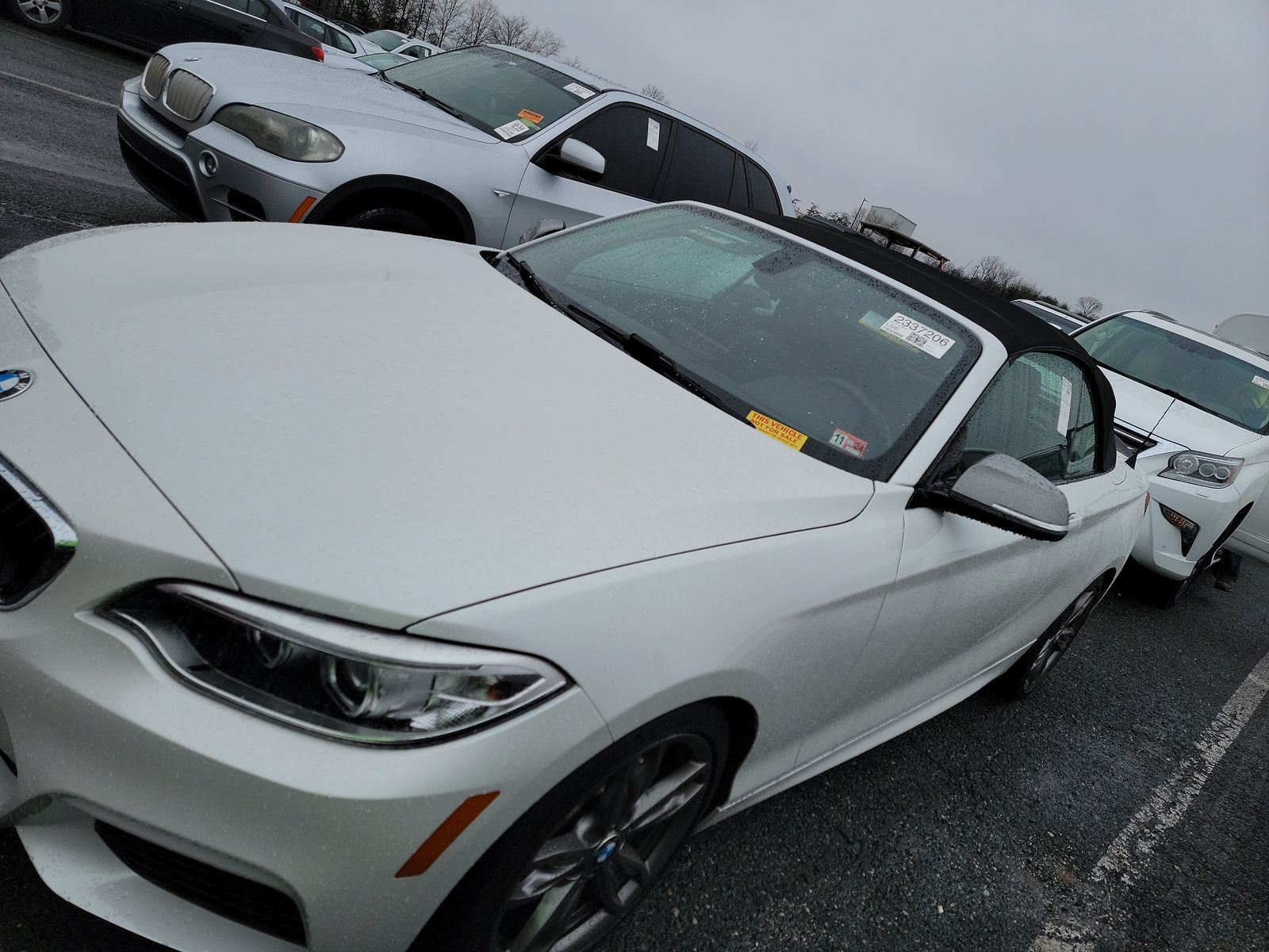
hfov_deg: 71.6
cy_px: 476
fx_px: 880
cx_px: 634
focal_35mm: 24
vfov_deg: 56.8
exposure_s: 1/386
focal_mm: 6.7
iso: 50
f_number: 1.8
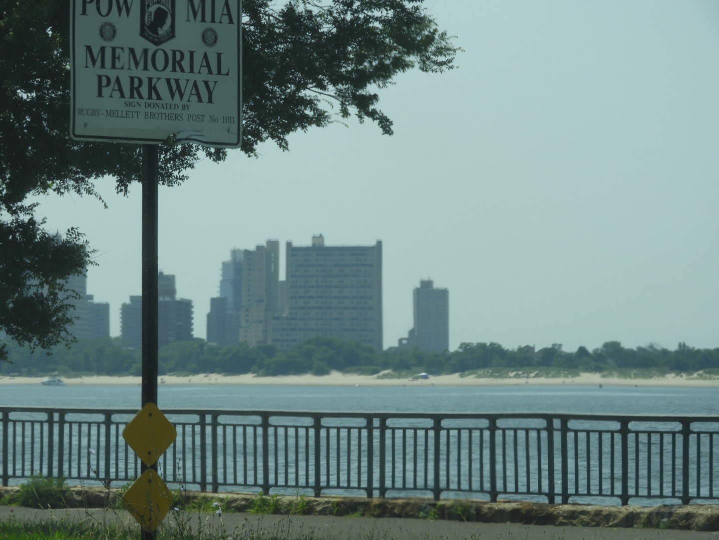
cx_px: 360
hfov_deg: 7.9
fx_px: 5193
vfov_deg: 5.9
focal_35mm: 250
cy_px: 270
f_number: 5.5
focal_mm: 44.8
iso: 100
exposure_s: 1/640
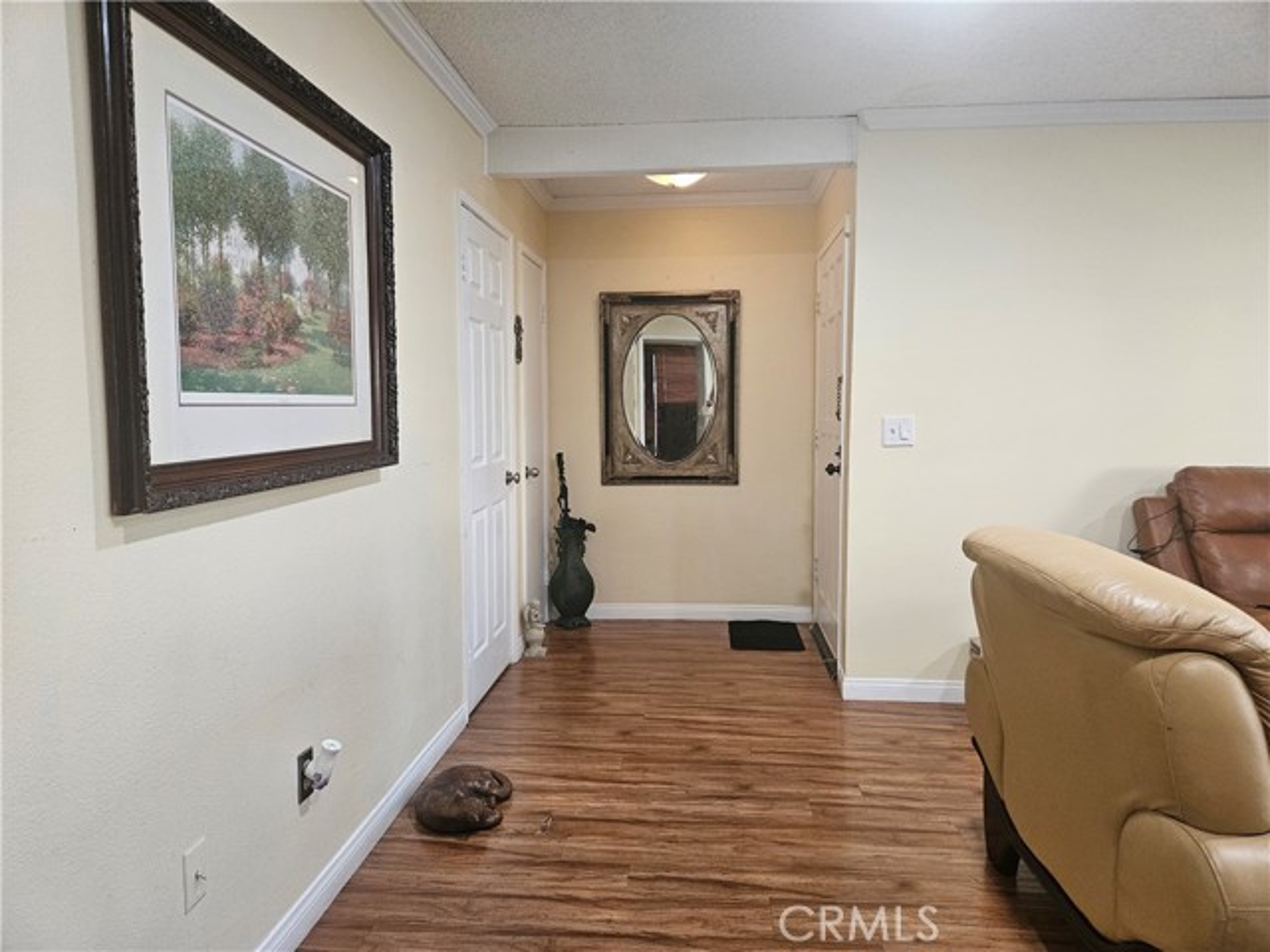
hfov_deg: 73.9
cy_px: 476
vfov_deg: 58.9
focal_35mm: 23
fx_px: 844
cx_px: 635
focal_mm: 5.4
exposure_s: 1/120
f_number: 1.8
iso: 500
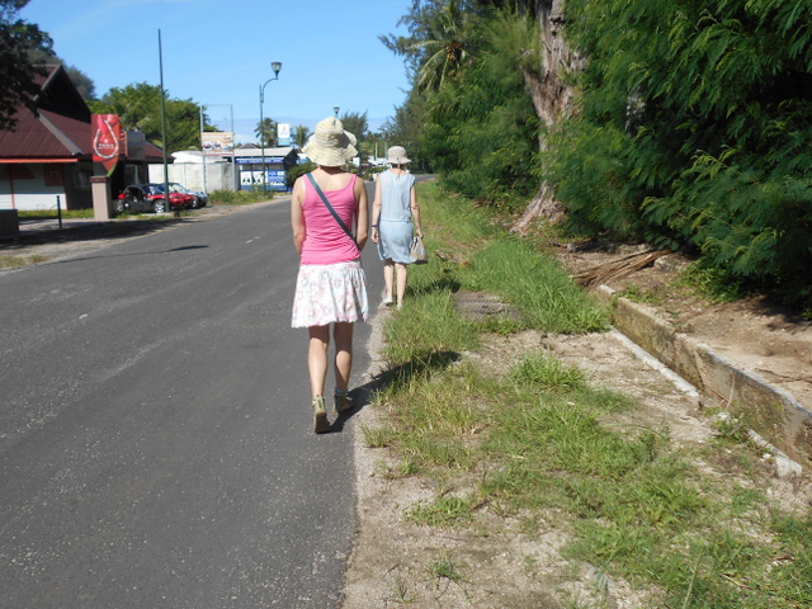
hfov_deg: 54.0
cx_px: 406
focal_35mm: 34
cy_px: 304
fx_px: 798
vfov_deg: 41.8
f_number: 3.6
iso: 80
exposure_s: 1/800
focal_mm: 5.8
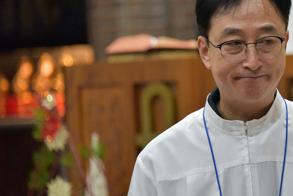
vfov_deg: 4.1
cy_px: 82
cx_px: 223
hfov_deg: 6.1
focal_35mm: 337
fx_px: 2744
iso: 6400
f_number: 5.6
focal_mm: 210
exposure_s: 1/200
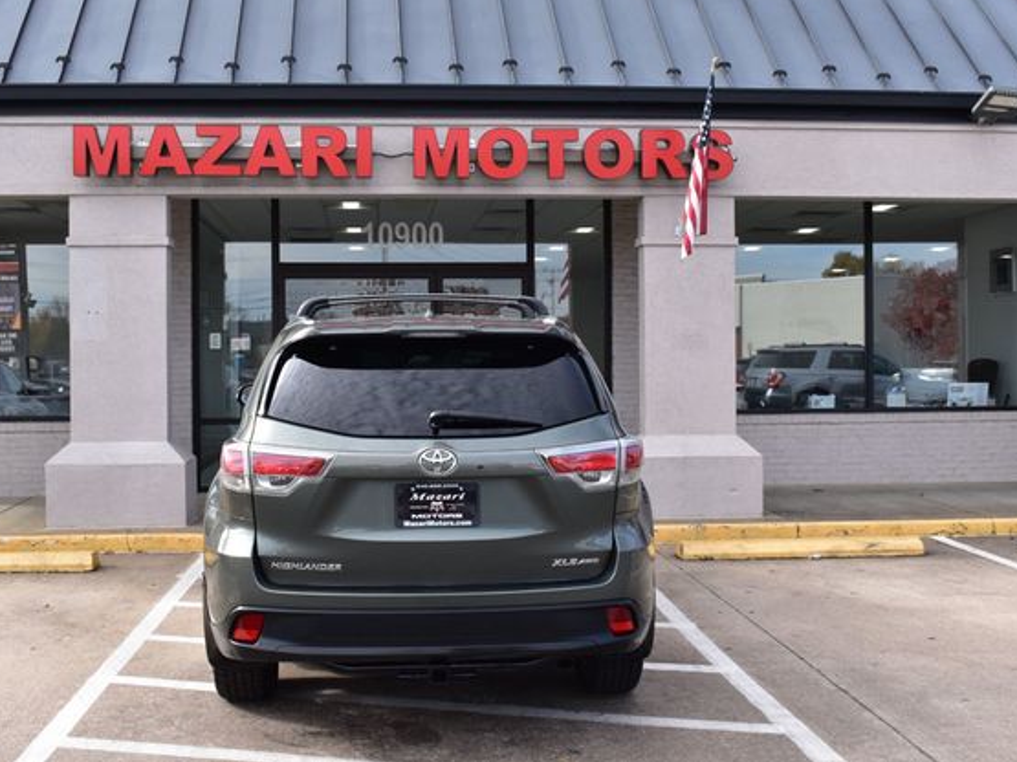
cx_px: 469
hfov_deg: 45.2
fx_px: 1221
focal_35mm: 42
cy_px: 374
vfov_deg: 34.7
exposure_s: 1/250
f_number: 10
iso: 400
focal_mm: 25
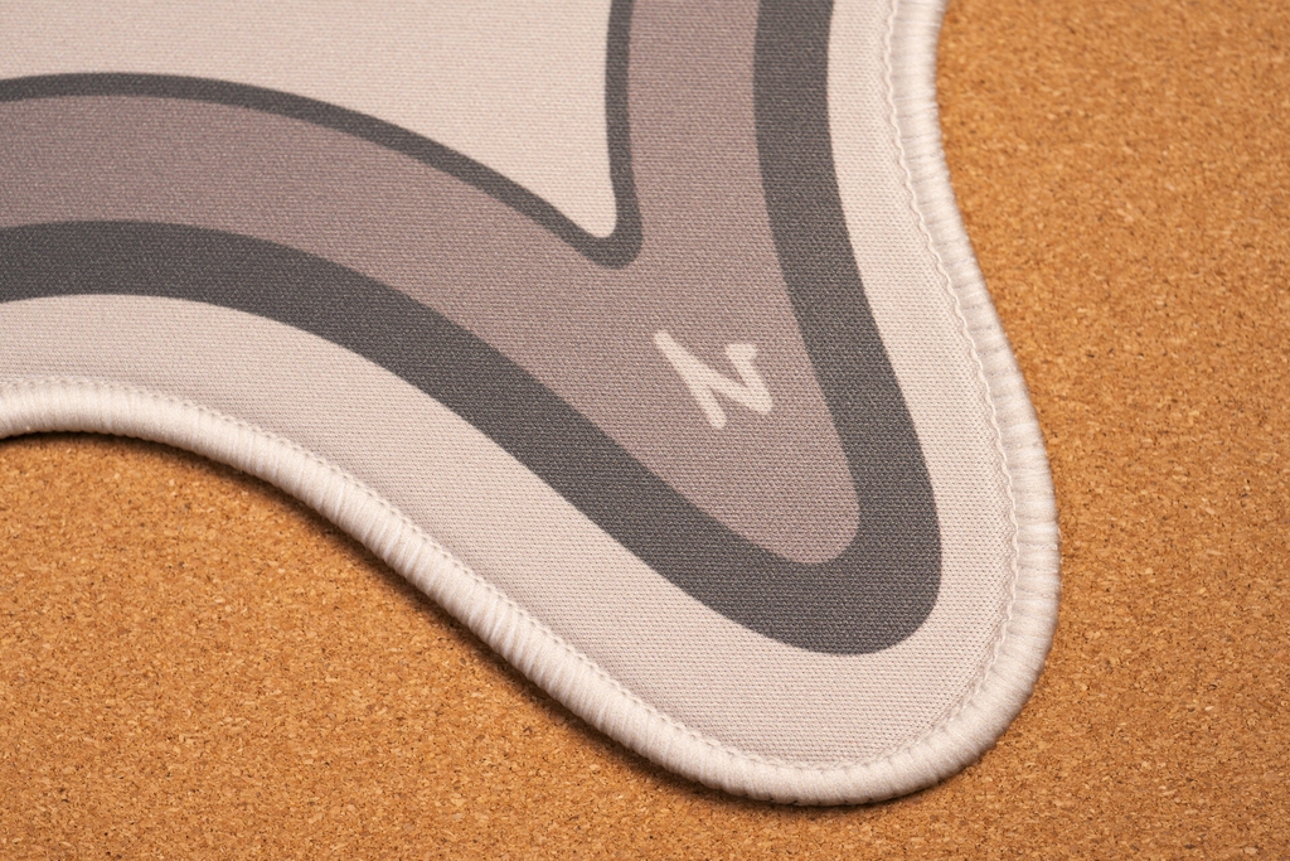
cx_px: 645
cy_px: 430
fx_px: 1971
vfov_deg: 24.6
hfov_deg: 36.2
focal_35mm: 55
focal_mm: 55
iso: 100
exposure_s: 1/8
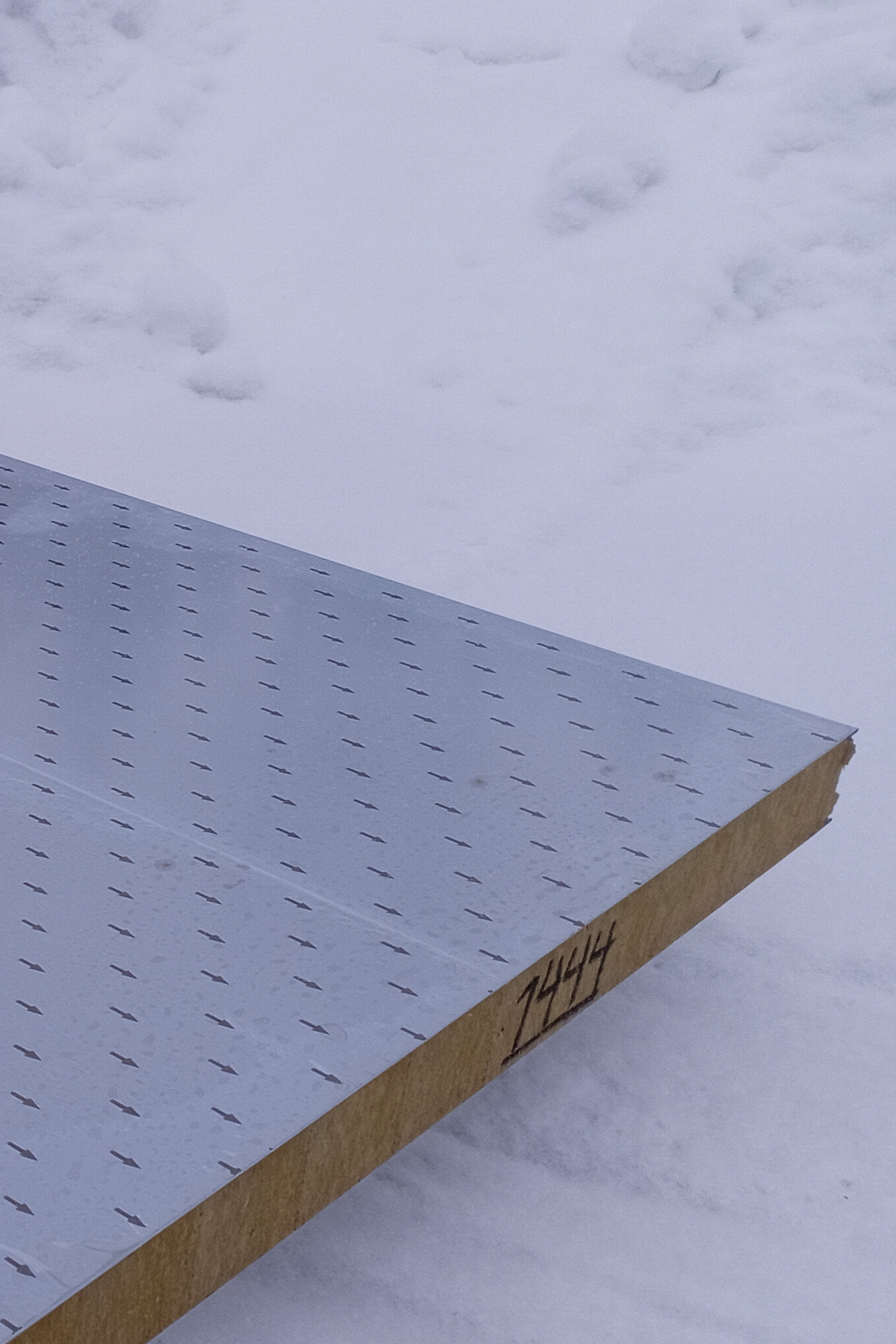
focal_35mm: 56
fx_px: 2091
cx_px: -377
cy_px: 822
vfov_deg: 35.5
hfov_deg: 21.1
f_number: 1.8
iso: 139
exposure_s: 1/100
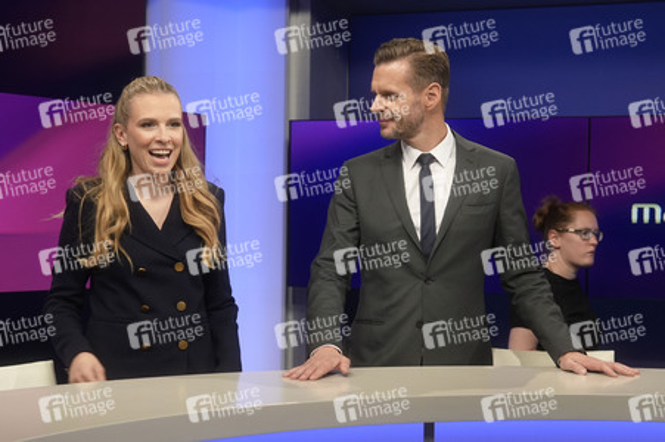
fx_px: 831
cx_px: 332
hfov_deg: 43.6
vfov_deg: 29.8
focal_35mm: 45
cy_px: 221
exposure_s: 1/160
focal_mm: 30
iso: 640
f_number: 2.8
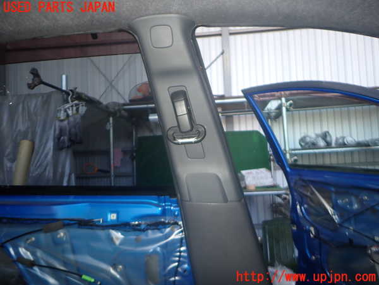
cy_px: 142
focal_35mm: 25
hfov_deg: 69.4
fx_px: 274
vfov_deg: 54.9
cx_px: 190
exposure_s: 1/100
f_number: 2
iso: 100
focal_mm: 4.5
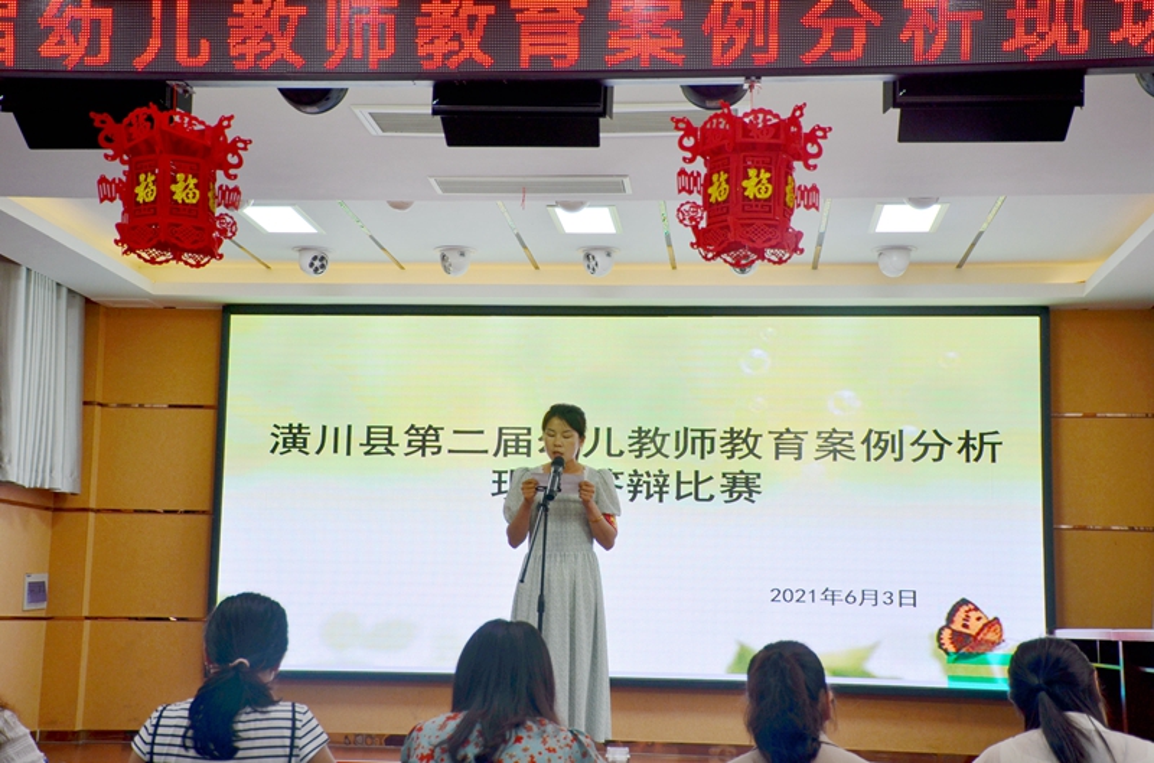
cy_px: 382
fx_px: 1822
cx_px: 577
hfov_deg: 35.1
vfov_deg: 23.6
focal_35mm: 57
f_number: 5.6
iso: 200
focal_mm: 38
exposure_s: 1/125
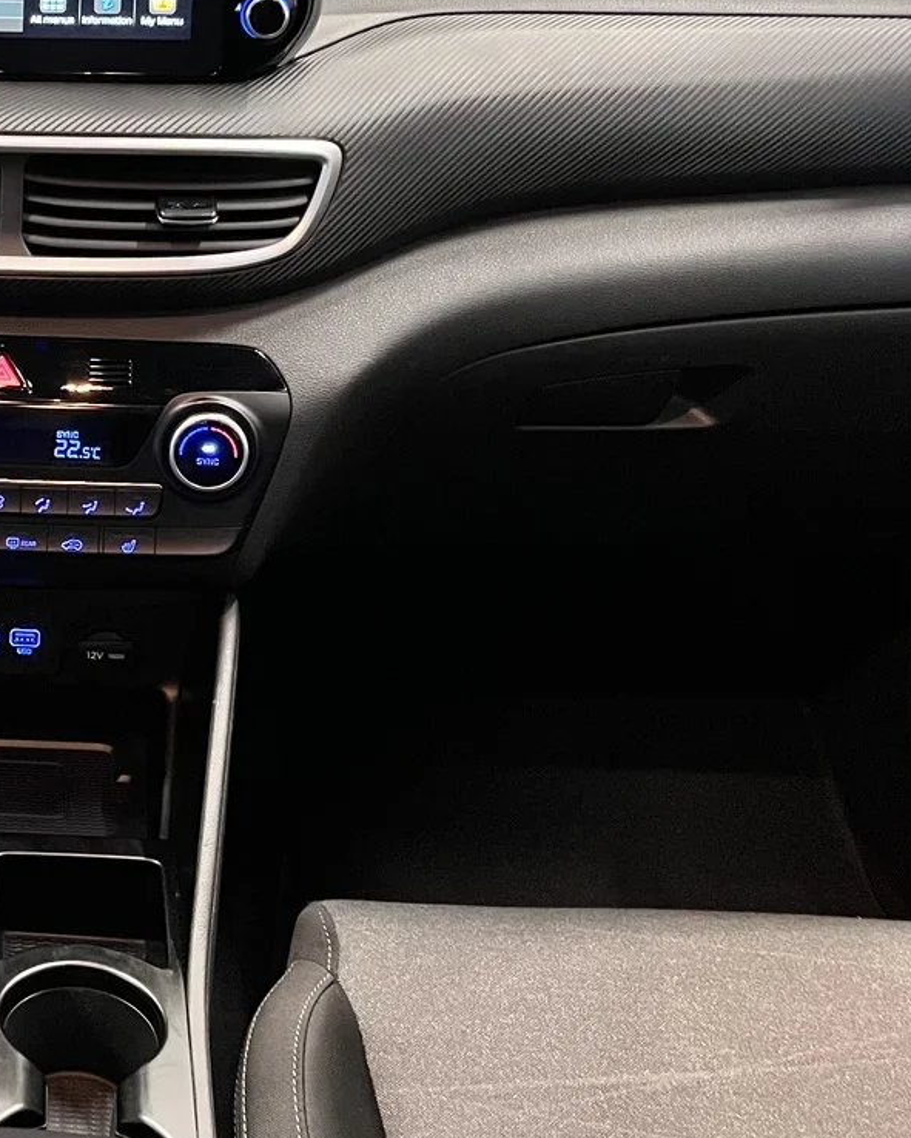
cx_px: -69
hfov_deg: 25.7
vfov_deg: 33.8
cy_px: 372
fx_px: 1852
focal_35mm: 55
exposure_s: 1/40
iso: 640
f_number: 1.6
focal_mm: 5.1
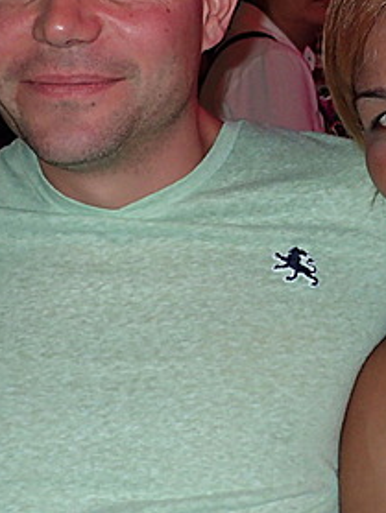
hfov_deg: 15.9
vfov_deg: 21.1
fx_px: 1366
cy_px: 122
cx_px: 349
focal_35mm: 92
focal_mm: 5.87
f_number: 2.4
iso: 200
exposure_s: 1/30
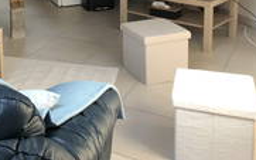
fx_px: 412
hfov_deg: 32.3
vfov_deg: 20.8
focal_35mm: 59
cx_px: 10
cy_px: -21
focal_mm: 3.99
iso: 25
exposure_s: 1/30
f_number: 1.8
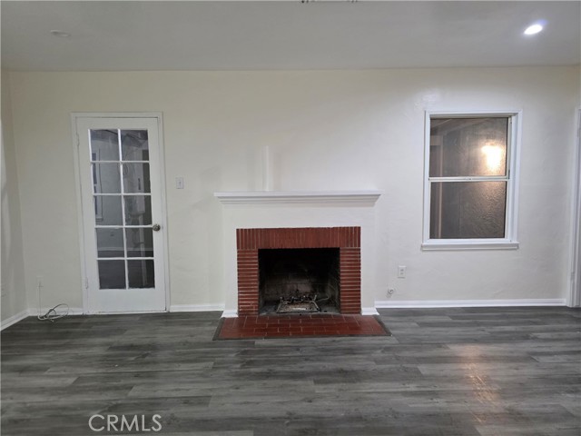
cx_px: 290
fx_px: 386
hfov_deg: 73.9
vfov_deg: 58.9
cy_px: 218
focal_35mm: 23
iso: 800
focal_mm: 6.3
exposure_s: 1/120
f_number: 1.7
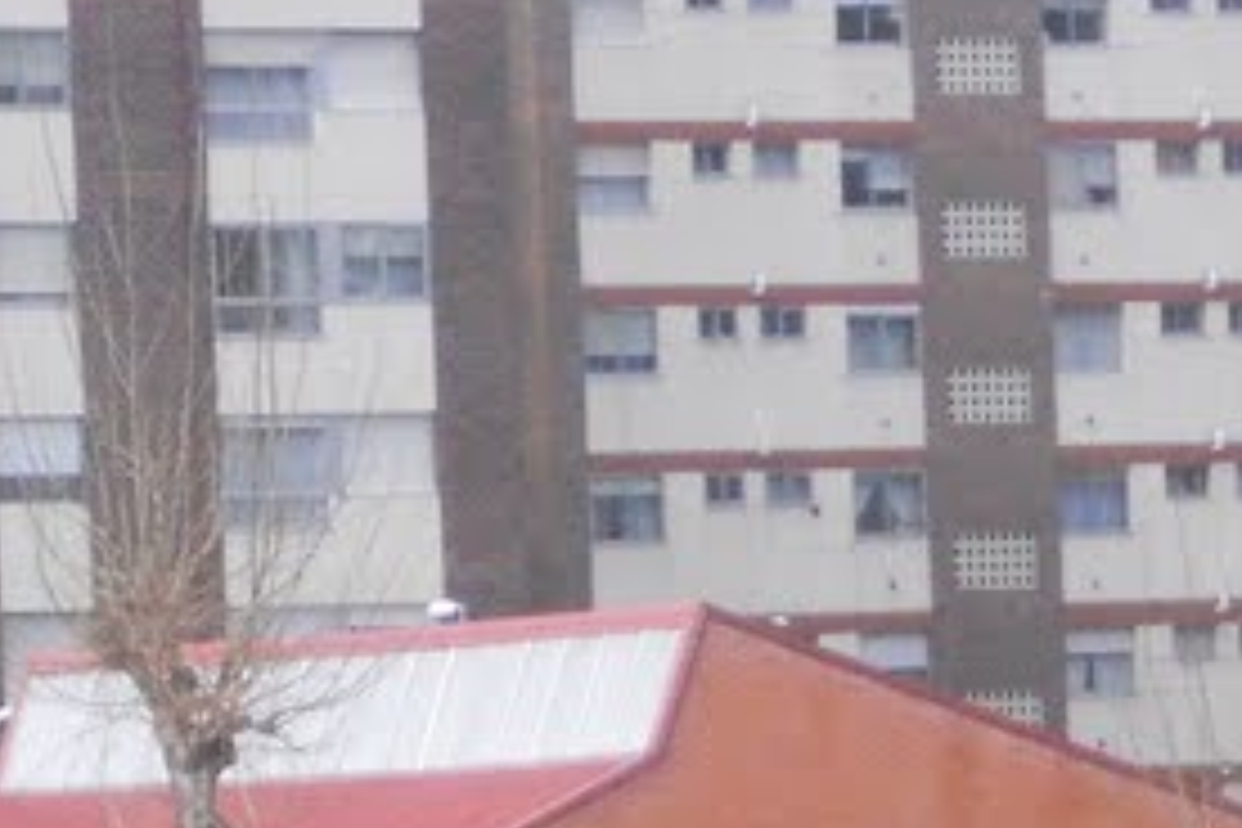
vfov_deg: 3.3
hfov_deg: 4.9
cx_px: 819
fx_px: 14385
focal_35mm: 417
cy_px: 1706
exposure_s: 1/250
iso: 400
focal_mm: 19.6
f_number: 5.9
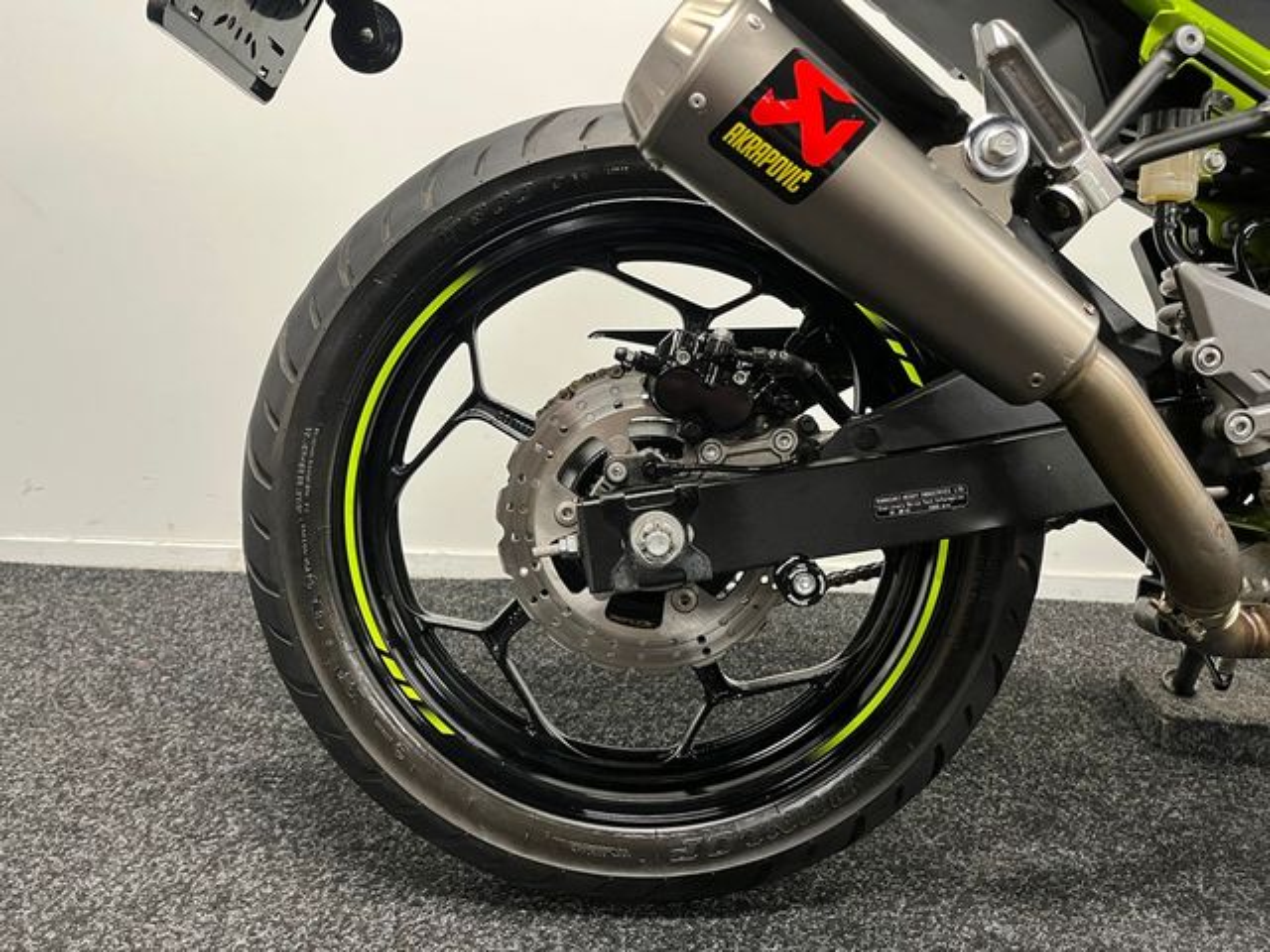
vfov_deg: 53.1
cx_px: 635
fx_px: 954
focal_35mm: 26
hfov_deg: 67.3
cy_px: 476
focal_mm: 5.1
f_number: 1.6
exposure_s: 1/50
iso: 250
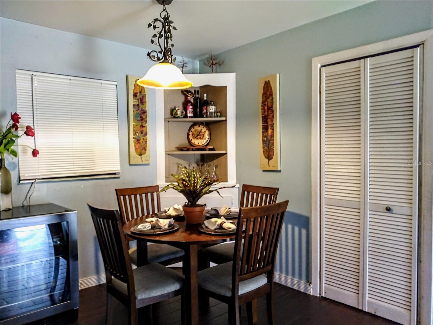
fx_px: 250
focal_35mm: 20
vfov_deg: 66.0
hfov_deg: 81.7
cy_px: 162
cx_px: 216
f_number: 2
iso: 488
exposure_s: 1/30
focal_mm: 3.54
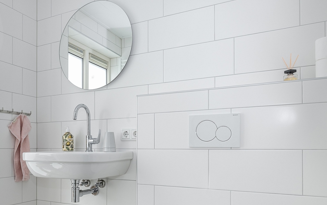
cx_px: 105
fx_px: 285
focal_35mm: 32
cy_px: 138
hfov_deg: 58.1
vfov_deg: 39.0
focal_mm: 20
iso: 400
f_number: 11
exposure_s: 1/125
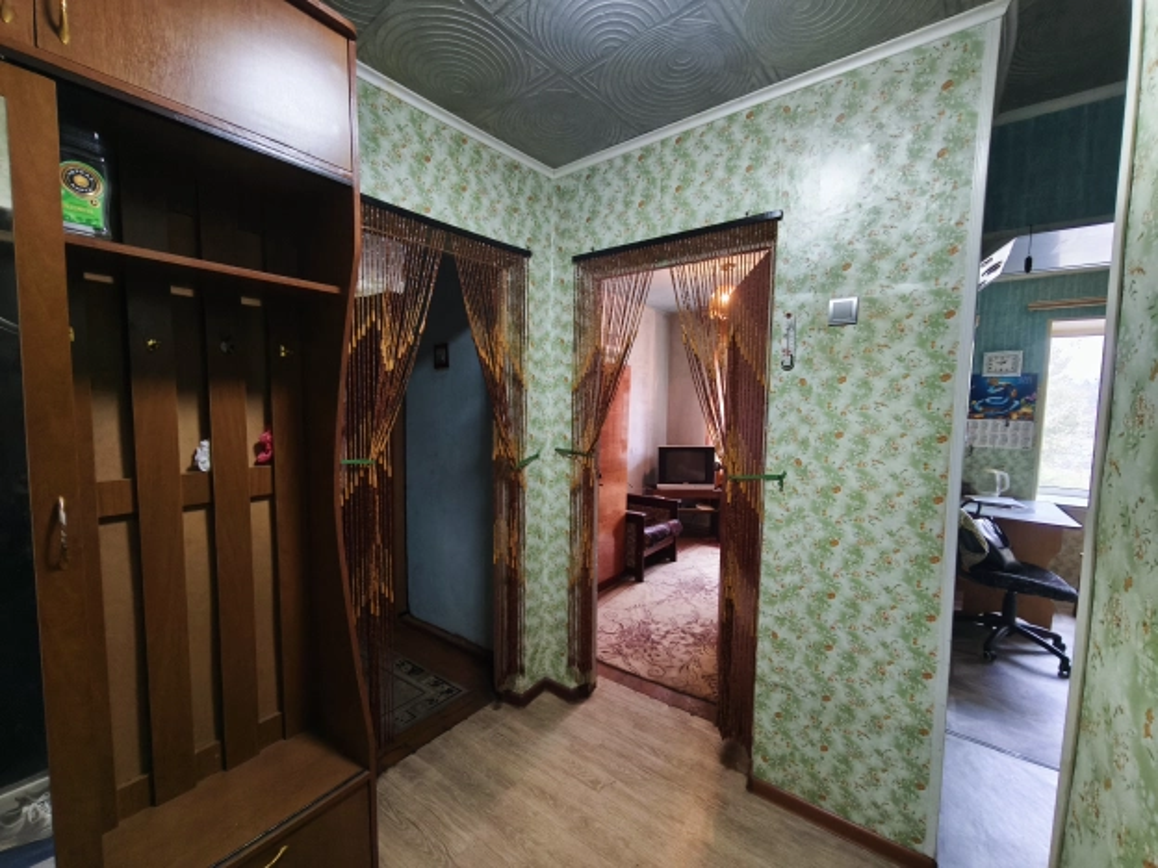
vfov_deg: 81.7
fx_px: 502
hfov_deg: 98.2
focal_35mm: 15
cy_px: 434
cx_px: 579
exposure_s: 1/25
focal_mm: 1.91
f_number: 2.2
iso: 640
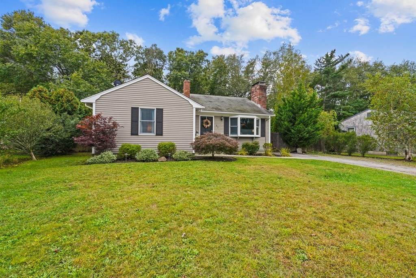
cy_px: 139
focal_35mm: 16
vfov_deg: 73.8
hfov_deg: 96.7
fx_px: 185
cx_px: 208
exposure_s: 1/50
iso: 640
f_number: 11
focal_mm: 16
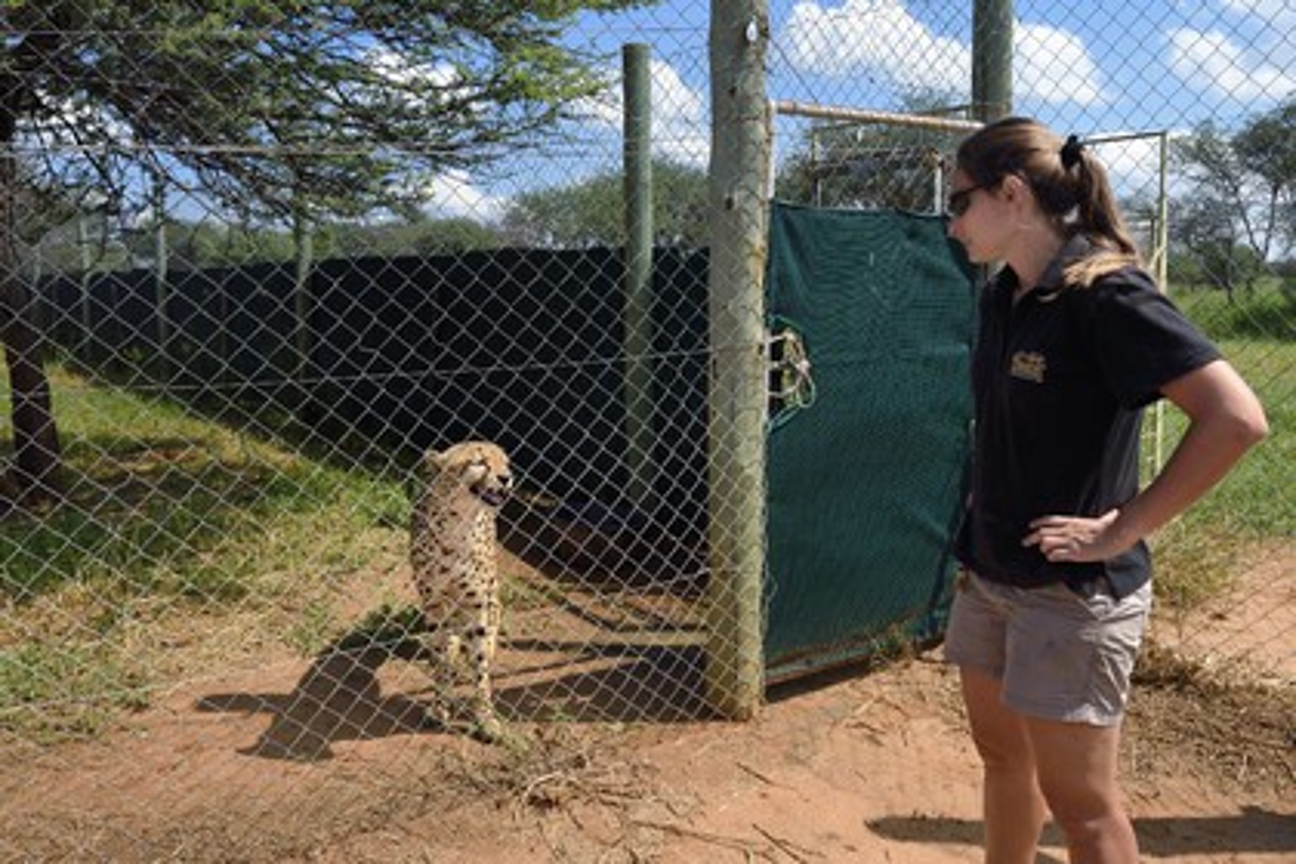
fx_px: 1116
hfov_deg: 60.3
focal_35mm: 31
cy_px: 432
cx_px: 648
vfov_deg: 42.3
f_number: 10
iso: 200
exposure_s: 1/250
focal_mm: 31
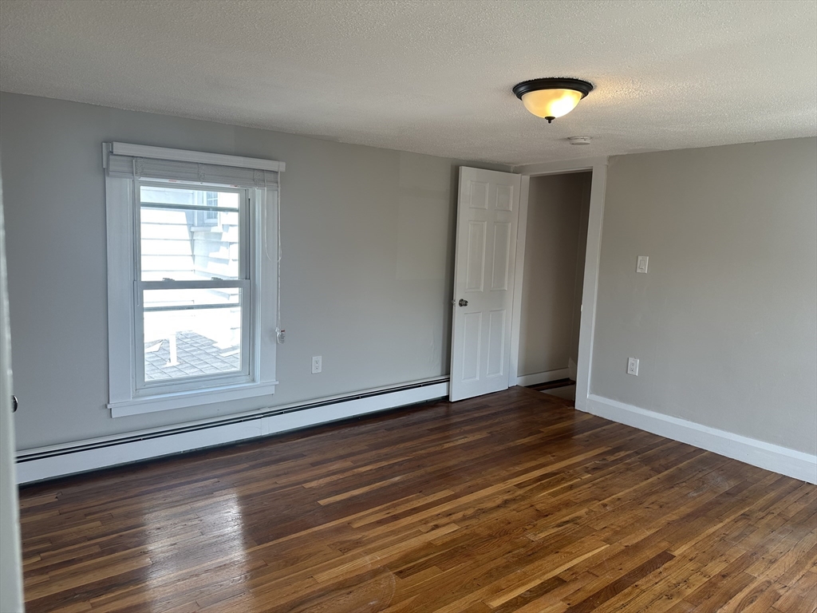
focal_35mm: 24
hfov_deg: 71.6
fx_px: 566
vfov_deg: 56.8
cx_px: 408
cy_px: 306
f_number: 1.78
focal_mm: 6.86
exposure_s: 1/161
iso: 80
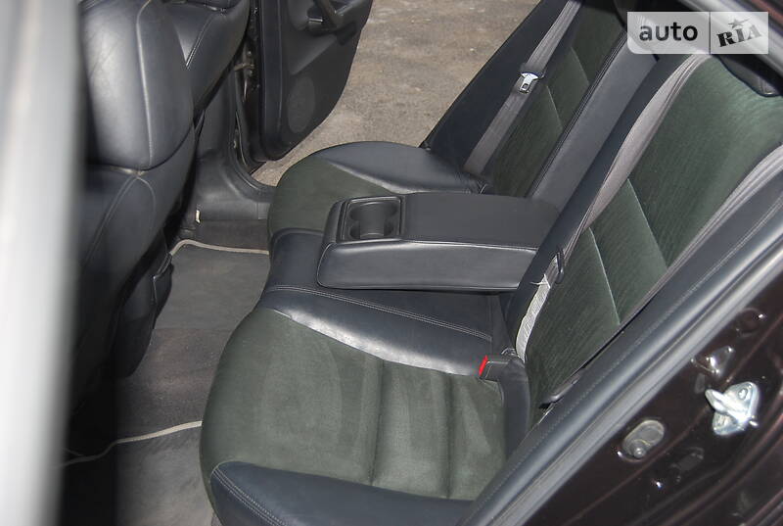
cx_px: 392
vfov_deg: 32.0
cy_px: 263
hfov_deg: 46.3
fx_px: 915
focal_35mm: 42
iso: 200
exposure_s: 1/60
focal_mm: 28
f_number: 4.2
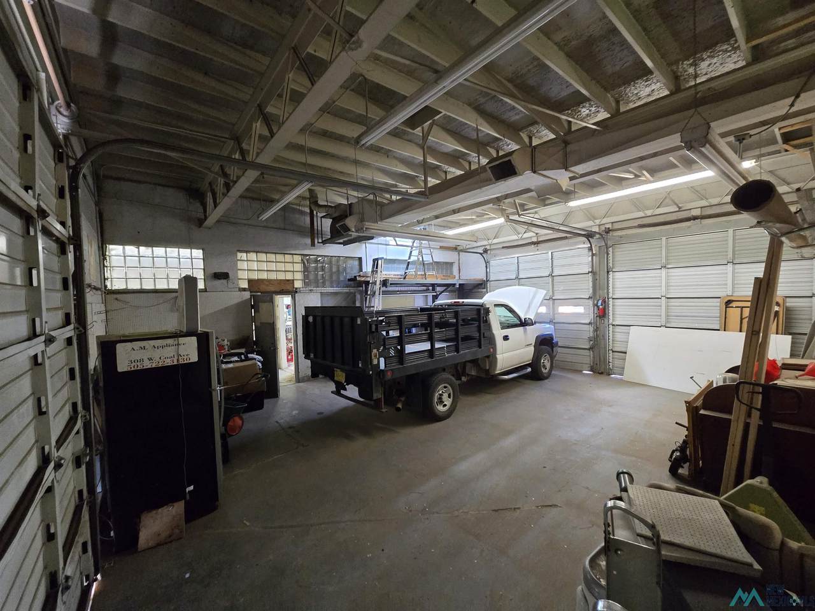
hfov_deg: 106.2
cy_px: 306
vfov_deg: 89.9
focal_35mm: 13
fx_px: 306
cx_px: 408
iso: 800
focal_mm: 2.2
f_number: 2.2
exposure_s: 1/60
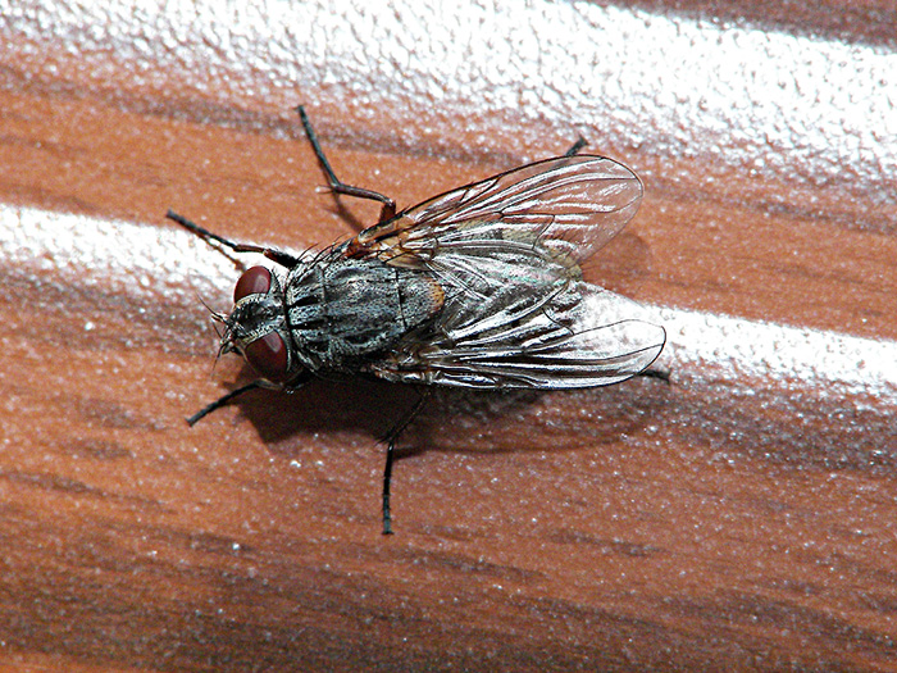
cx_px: 448
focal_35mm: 280
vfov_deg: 5.3
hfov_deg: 7.1
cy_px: 336
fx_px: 7256
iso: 100
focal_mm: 46.4
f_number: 8
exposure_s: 1/320
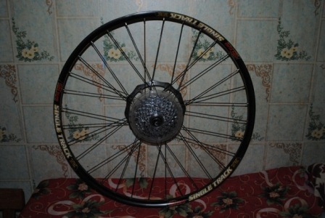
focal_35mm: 39
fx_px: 353
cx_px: 162
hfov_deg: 49.5
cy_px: 109
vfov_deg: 34.3
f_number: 4.2
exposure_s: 1/125
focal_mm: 26
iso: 100
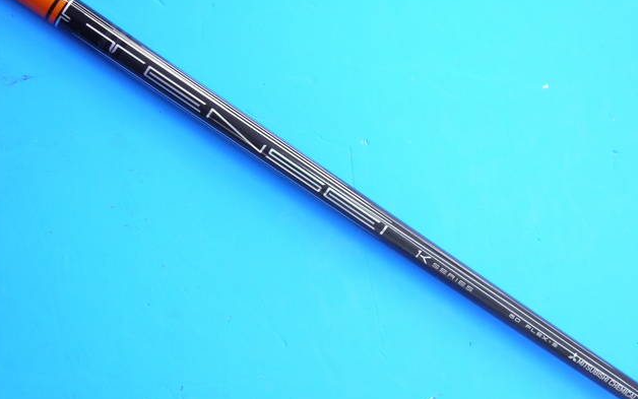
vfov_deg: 24.0
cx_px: 314
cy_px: 186
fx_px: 939
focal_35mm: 54
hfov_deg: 37.5
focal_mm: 25
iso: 800
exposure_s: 1/100
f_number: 4.6
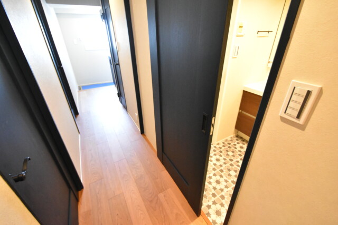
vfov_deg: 77.4
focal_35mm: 15
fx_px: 141
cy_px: 112
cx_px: 169
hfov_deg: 100.4
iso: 6400
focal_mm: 10
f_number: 4.5
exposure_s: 1/80
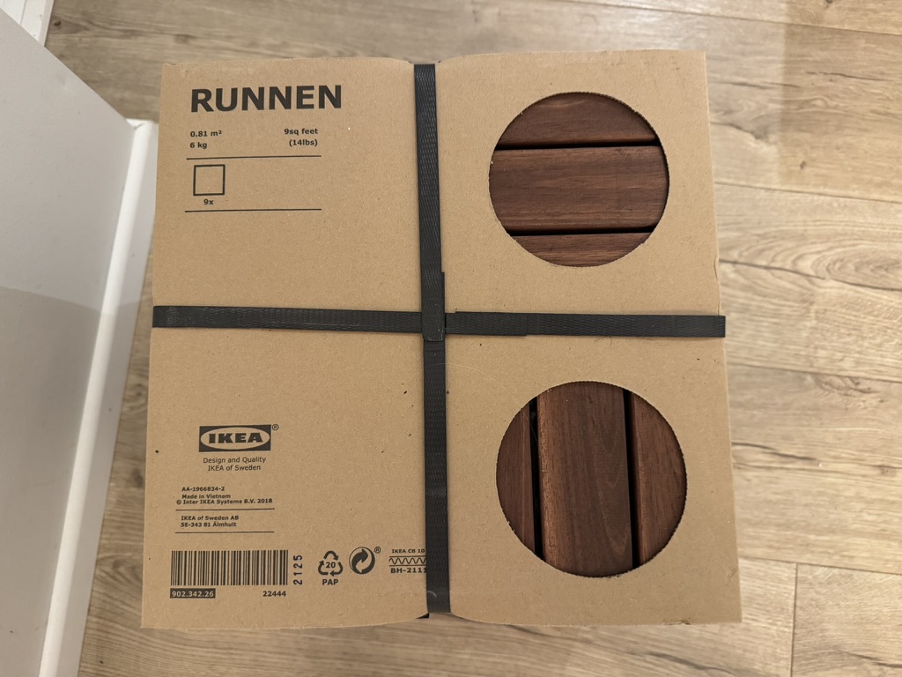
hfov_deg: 71.6
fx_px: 625
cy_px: 338
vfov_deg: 56.8
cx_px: 451
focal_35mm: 24
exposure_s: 1/50
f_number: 1.78
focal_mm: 6.76
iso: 500
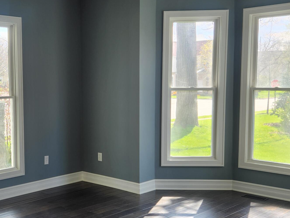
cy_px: 122
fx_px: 436
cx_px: 55
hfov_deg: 35.5
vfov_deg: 28.0
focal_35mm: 52
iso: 25
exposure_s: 1/120
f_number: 1.8
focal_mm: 5.4
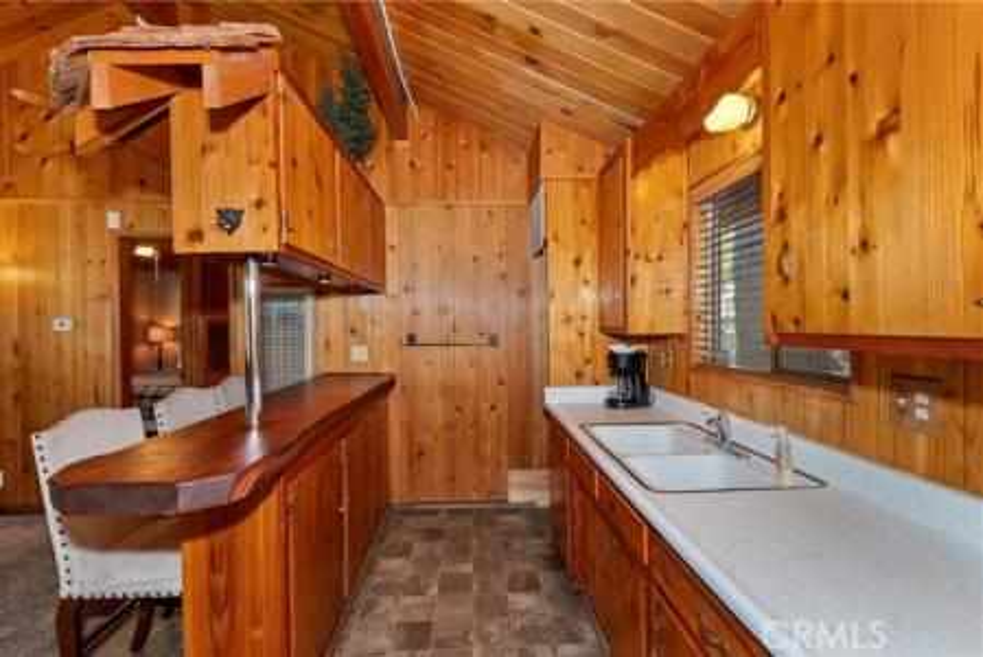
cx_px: 492
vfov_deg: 77.4
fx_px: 410
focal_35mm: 15
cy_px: 328
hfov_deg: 100.4
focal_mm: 10
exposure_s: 1/30
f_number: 8
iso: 400
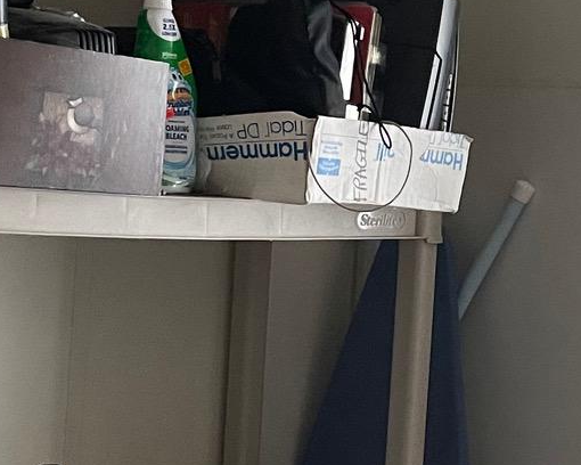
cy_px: 261
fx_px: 1754
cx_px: 494
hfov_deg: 18.6
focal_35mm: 102
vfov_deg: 15.1
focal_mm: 5.1
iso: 250
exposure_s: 1/60
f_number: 1.6
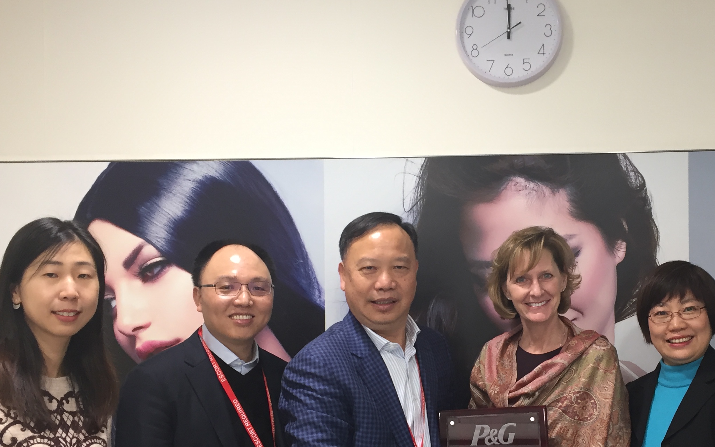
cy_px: 335
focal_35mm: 49
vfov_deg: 26.0
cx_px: 464
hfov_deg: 40.6
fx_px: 955
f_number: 2.2
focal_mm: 4.15
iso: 80
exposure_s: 1/33
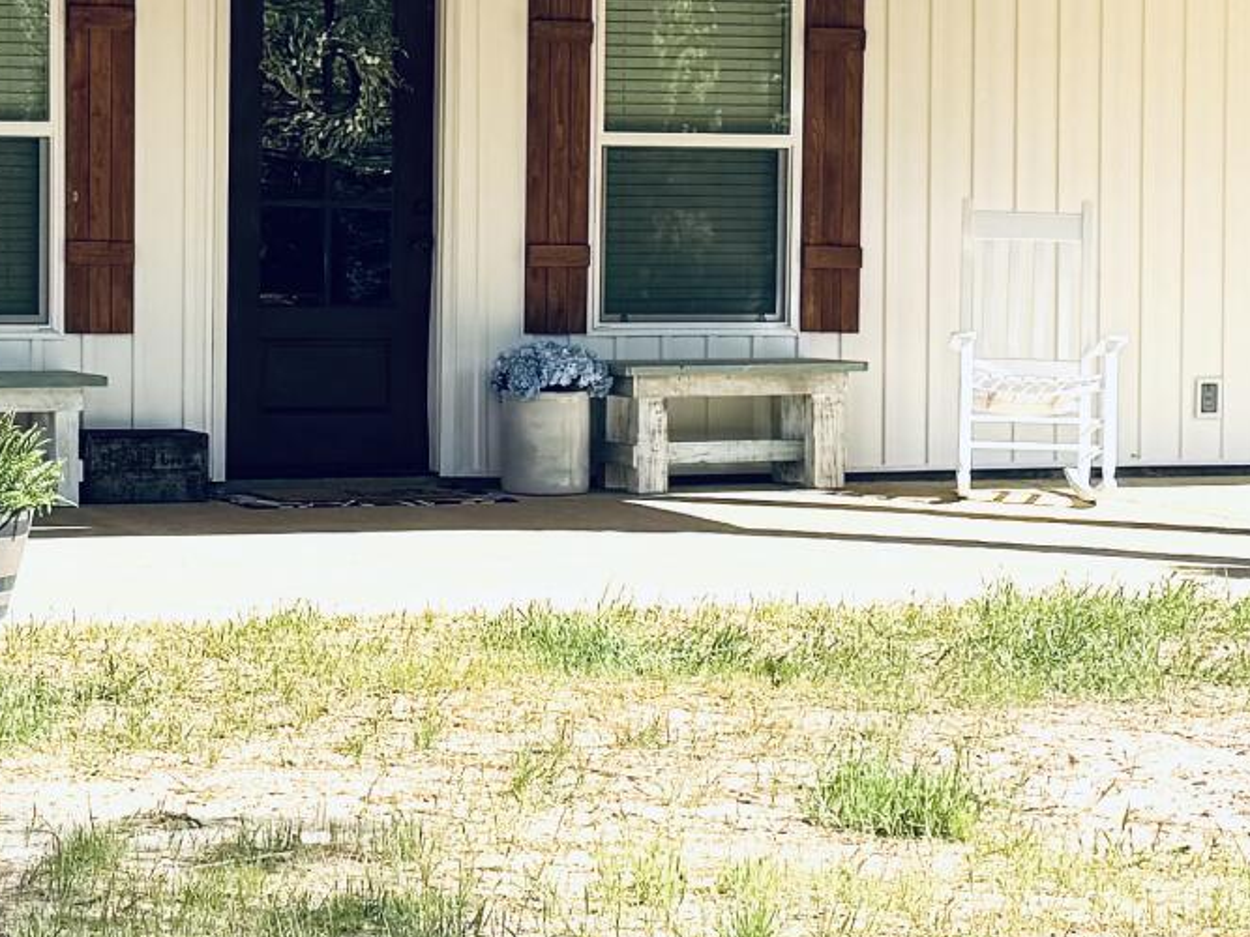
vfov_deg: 13.7
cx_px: 384
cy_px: 307
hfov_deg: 18.1
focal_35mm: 108
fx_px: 3899
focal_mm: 6.76
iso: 80
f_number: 1.78
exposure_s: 1/2959
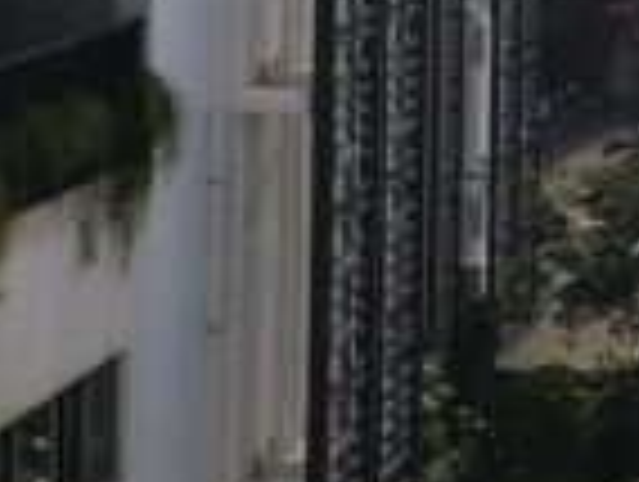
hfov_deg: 10.0
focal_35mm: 188
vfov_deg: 7.8
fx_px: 3476
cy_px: -239
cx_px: 1102
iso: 50
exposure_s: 1/1508
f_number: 1.9
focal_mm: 7.1
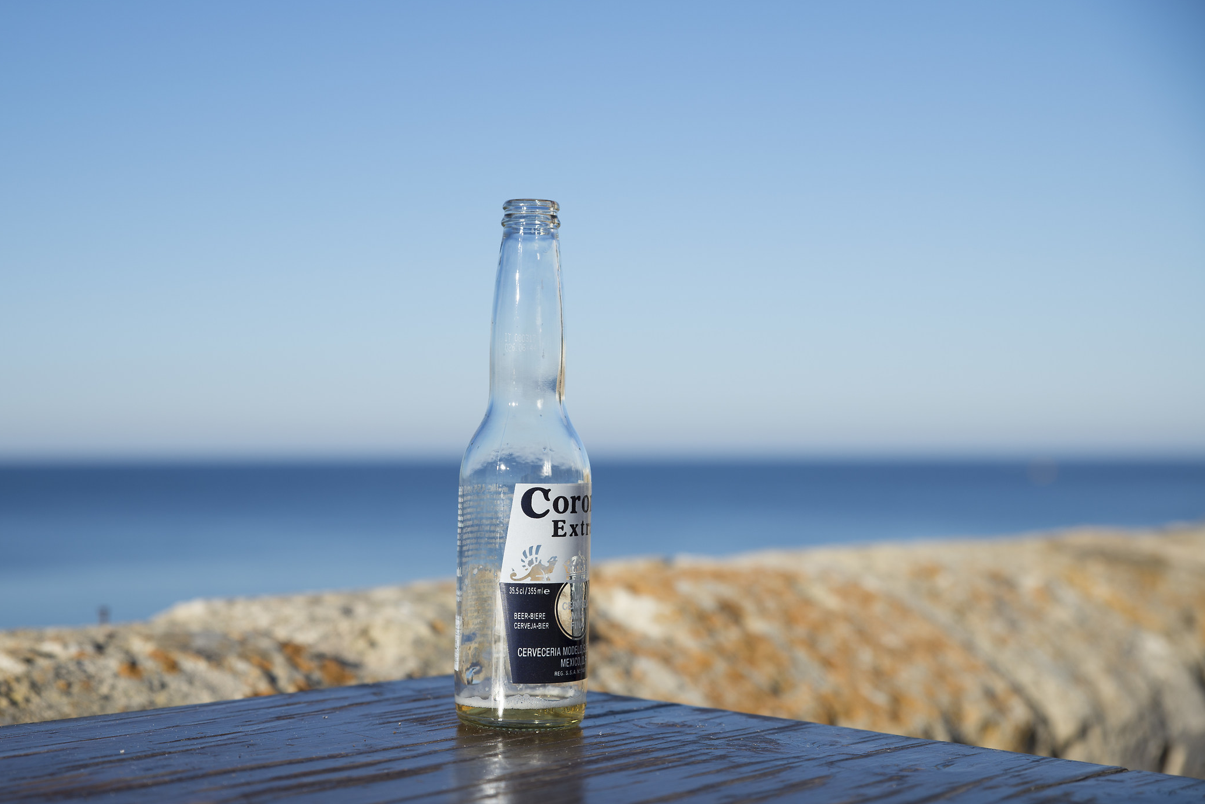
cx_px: 520
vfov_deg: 20.9
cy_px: 436
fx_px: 2176
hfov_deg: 30.9
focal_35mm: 65
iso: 100
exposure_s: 1/1250
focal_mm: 56
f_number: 4.5
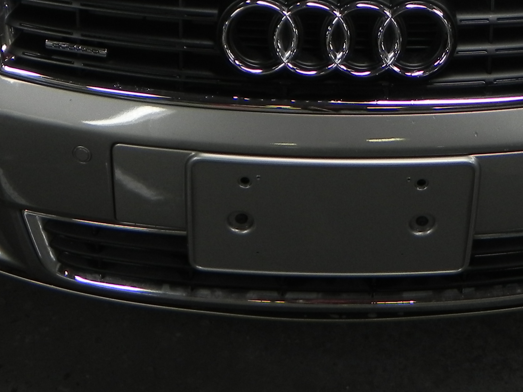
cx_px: 348
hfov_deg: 24.3
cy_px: -67
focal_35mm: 80
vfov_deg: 17.6
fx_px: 1209
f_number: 2.8
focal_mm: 5.9
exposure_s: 1/38.4
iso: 160
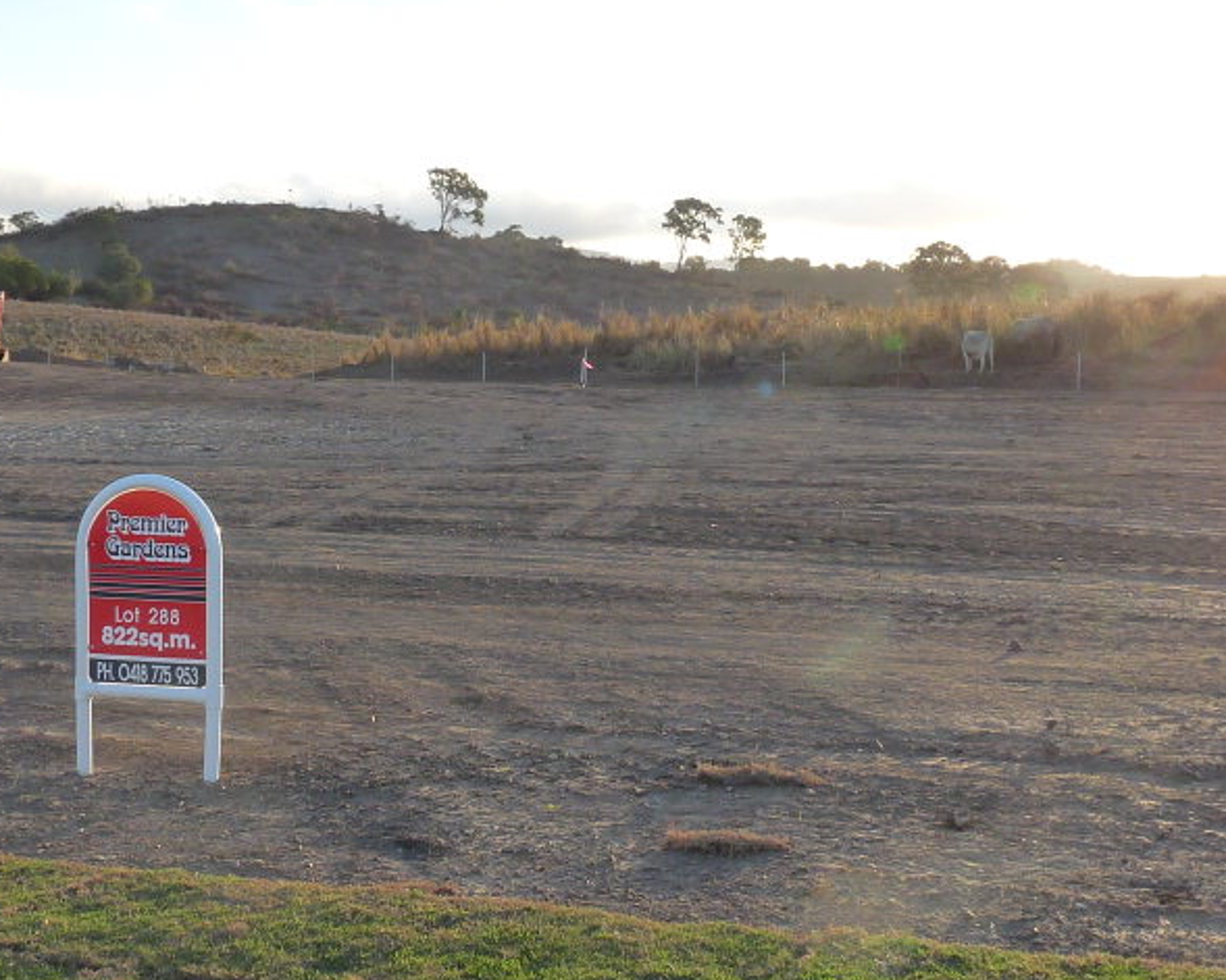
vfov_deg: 28.6
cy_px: 489
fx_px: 1923
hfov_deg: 35.4
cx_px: 602
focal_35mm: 53
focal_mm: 5
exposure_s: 1/250
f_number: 4.5
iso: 160
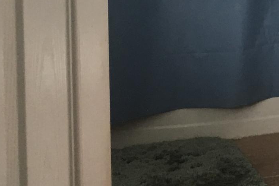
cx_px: 575
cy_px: -89
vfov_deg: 10.4
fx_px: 992
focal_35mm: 128
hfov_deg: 13.5
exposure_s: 1/40
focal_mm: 4.15
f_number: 2.2
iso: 25
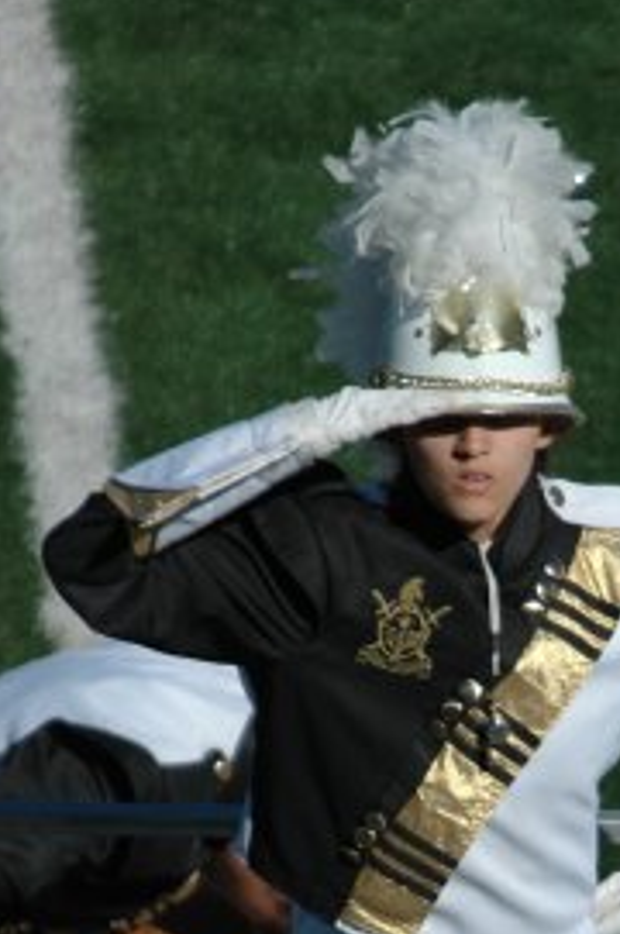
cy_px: 844
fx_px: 34392
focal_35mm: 1328
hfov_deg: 1.0
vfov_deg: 1.6
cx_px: 601
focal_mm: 400
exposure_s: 1/2000
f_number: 5.6
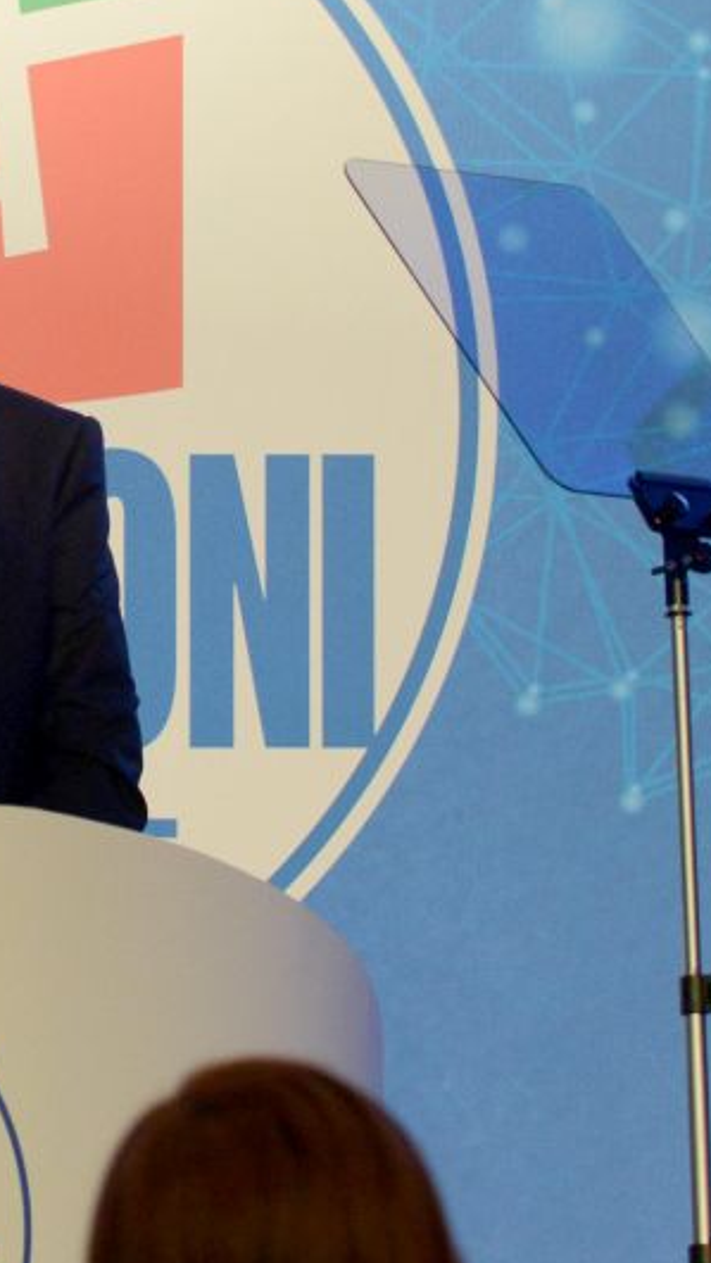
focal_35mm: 308
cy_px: 503
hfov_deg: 3.9
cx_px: -205
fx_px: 10315
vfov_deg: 7.0
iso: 1600
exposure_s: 1/200
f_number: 4
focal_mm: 130
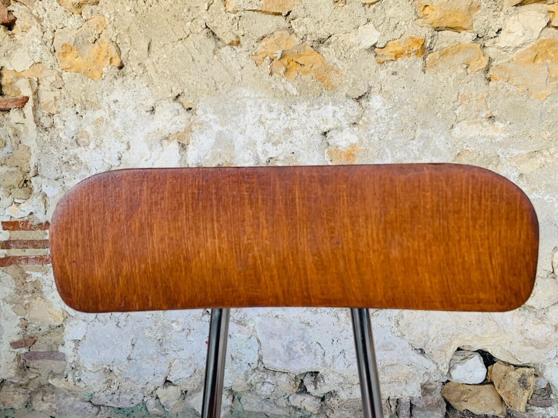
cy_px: 209
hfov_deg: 67.3
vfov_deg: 53.1
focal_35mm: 26
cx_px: 279
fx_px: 419
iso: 64
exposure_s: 1/121
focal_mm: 4.25
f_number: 1.8
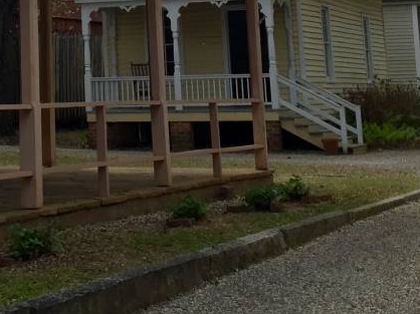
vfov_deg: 13.9
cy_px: -144
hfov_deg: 19.2
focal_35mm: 100
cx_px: 29
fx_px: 1213
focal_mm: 4.15
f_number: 2.2
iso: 32
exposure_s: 1/2639
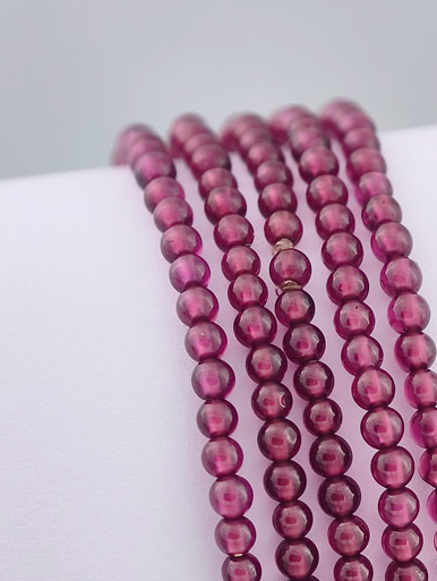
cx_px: 425
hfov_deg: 7.8
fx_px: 3208
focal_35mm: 191
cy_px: 526
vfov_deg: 10.3
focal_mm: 22.48
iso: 125
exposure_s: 1/160
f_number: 2.67
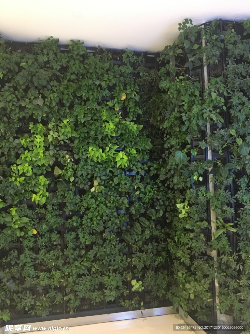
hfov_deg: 48.2
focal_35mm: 29
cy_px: 167
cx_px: 125
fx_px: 279
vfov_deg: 61.7
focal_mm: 4.15
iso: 200
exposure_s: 1/25
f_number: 2.2
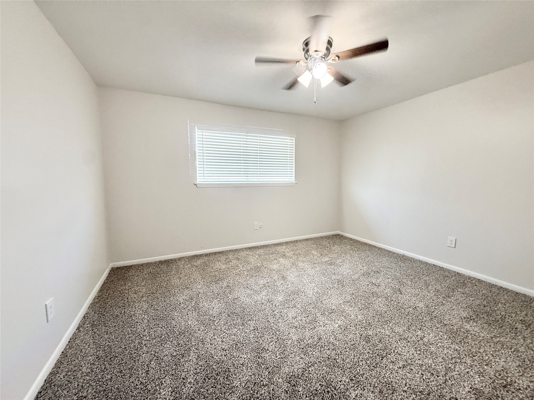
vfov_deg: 85.7
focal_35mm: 14
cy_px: 200
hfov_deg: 102.1
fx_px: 216
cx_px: 267
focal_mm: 2.22
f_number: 2.2
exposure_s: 1/120
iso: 250
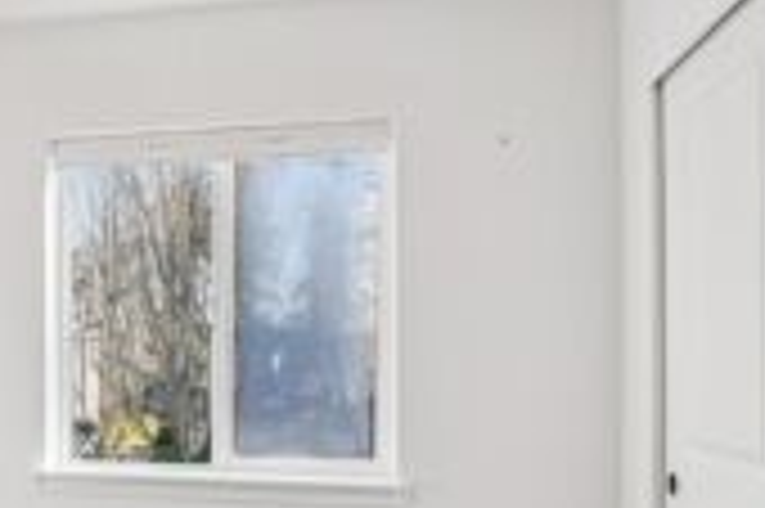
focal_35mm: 40
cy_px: 380
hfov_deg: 45.6
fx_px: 849
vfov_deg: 32.7
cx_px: 135
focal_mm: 17
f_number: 8
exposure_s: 1/60
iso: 400
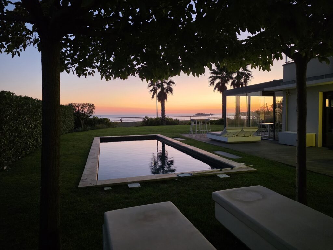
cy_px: 125
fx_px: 221
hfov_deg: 73.9
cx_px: 166
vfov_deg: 58.9
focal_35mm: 23
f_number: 1.7
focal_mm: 6.3
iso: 640
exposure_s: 1/100
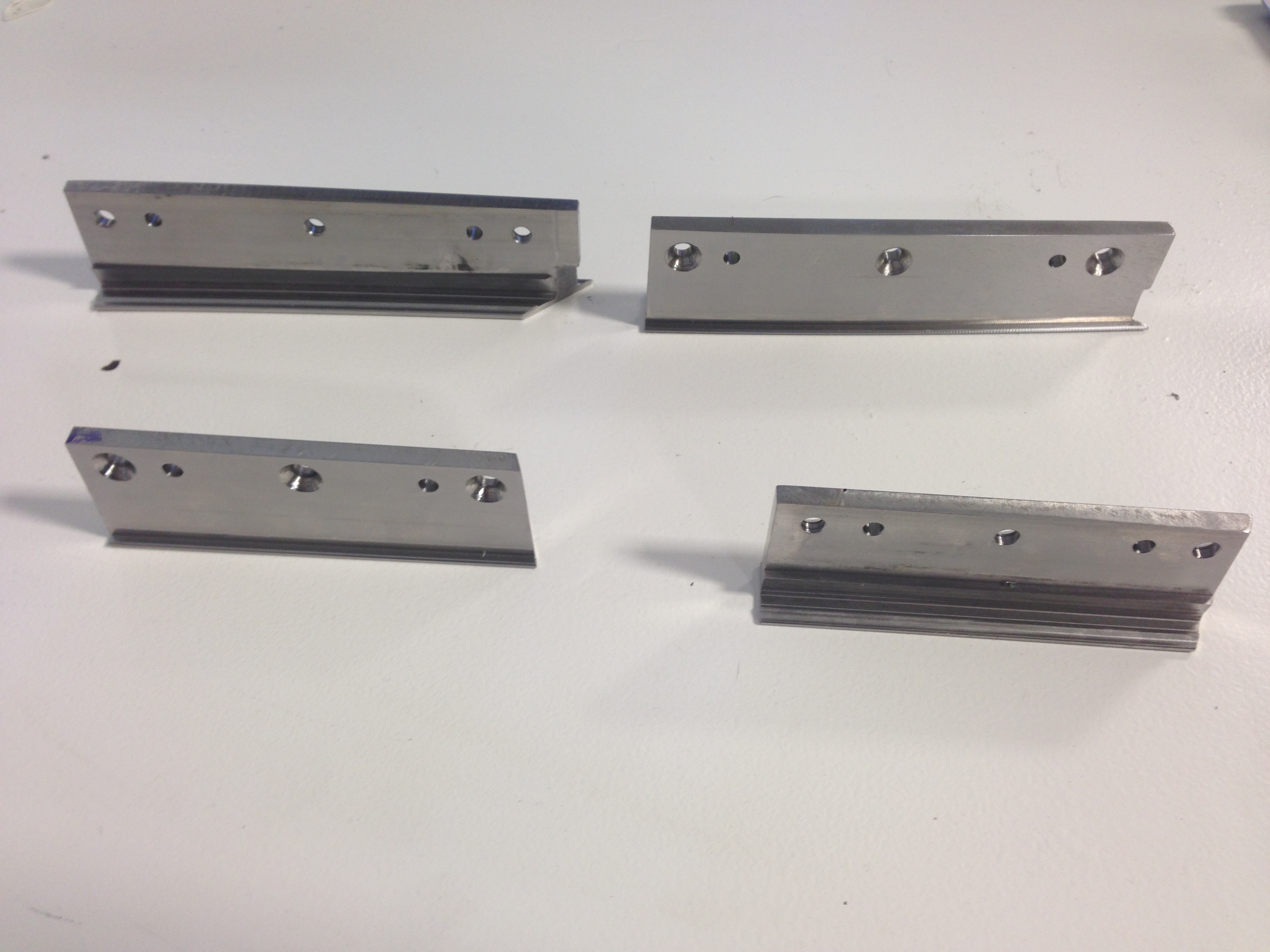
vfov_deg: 42.9
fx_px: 1211
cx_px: 635
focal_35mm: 33
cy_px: 476
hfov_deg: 55.4
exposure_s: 1/30
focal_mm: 4.12
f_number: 2.4
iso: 50
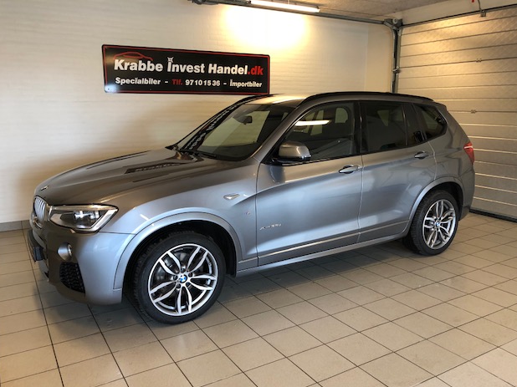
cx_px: 261
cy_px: 200
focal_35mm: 29
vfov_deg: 48.2
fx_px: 433
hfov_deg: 61.7
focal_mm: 3.99
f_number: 1.8
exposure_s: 1/25
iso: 32
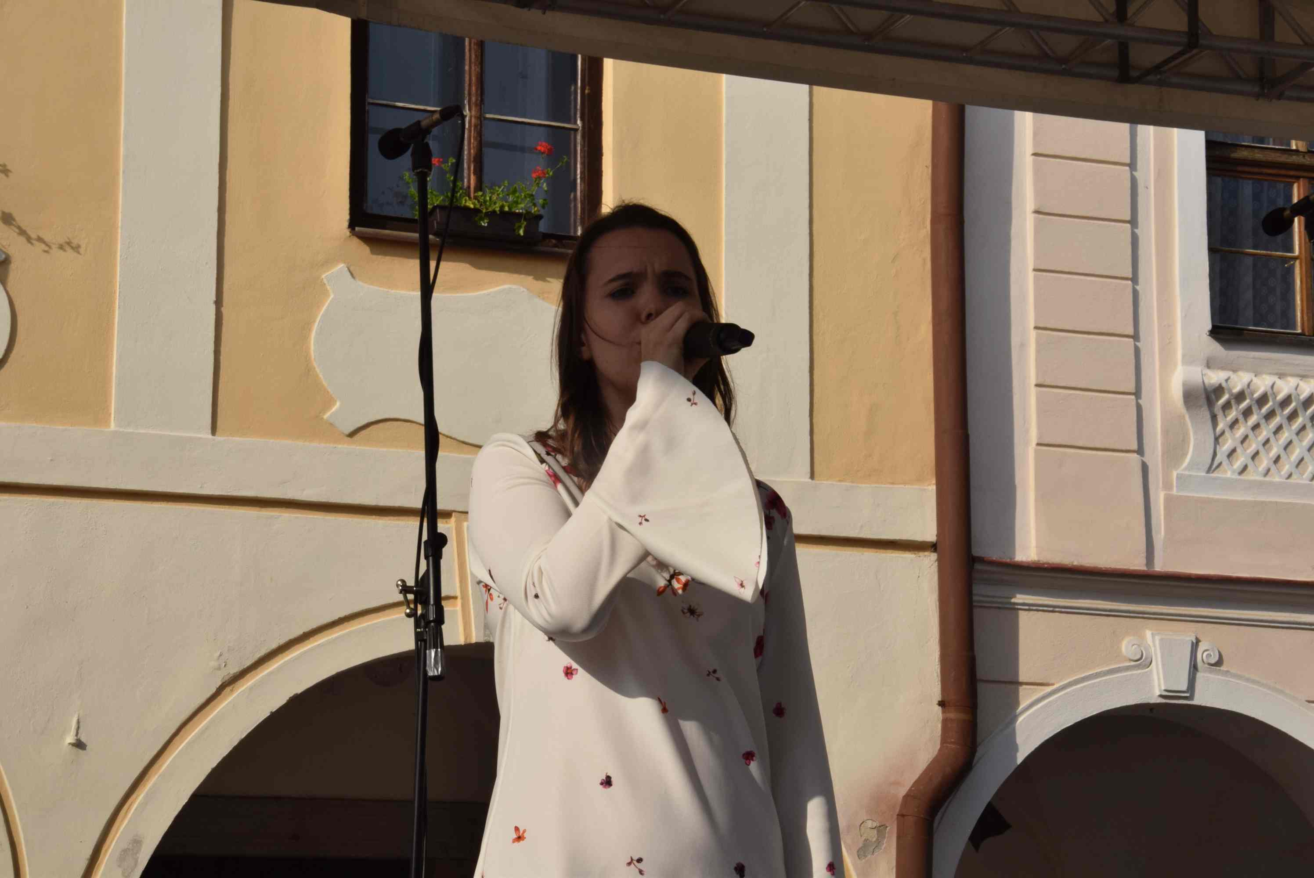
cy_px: 439
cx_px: 657
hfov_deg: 23.4
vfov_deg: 15.7
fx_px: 3178
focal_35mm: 87
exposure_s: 1/200
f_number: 25
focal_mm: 58
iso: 400
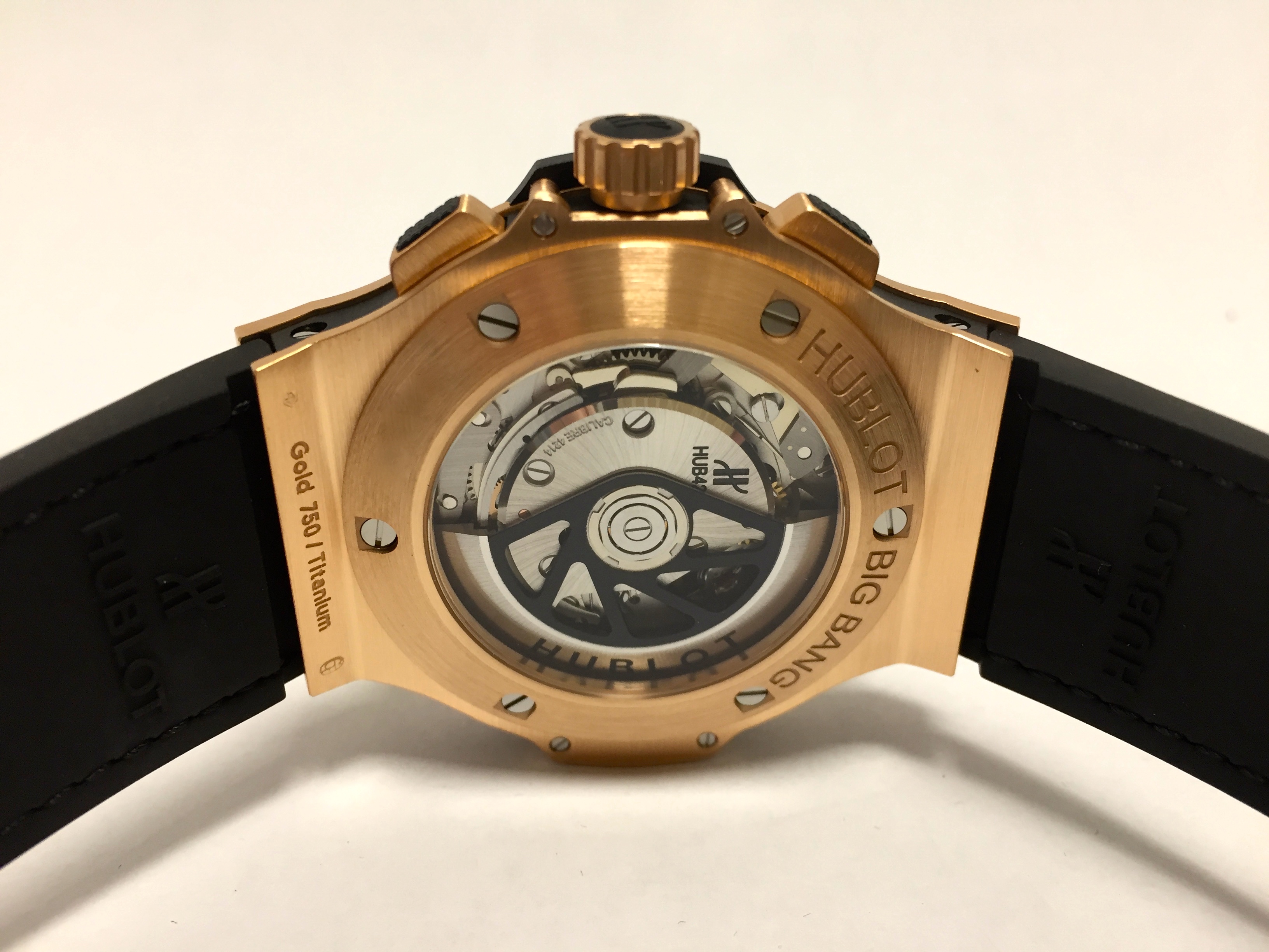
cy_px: 476
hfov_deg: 61.7
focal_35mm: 29
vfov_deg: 48.2
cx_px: 634
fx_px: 1063
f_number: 2.2
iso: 100
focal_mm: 4.15
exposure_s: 1/33
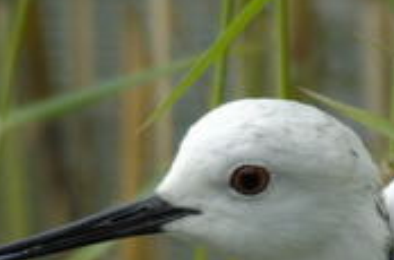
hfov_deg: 0.9
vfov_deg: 0.6
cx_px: 317
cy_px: 203
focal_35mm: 2210
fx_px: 24121
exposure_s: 1/800
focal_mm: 400
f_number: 5.6
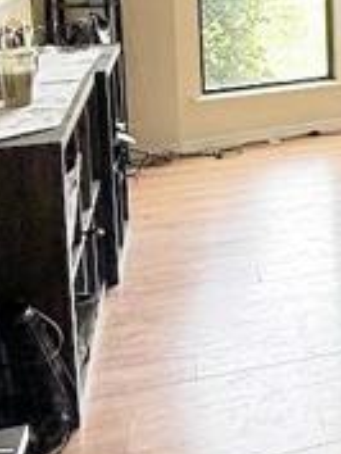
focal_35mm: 81
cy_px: -5
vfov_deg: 23.1
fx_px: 1063
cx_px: 841
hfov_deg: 13.2
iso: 125
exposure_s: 1/99
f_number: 2.2
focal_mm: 2.22
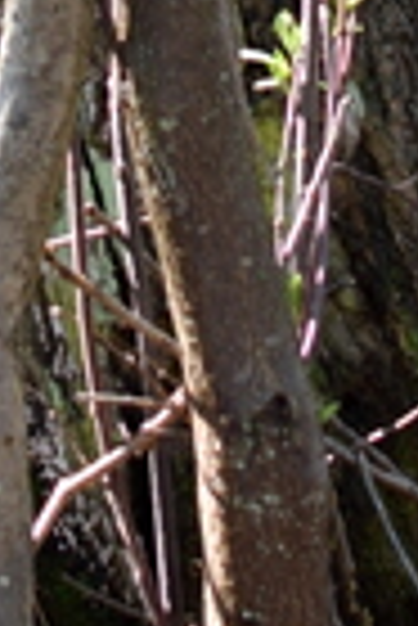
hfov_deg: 4.6
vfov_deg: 6.4
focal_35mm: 302
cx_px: 90
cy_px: -946
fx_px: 5244
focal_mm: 35
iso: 160
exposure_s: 1/250
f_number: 2.8
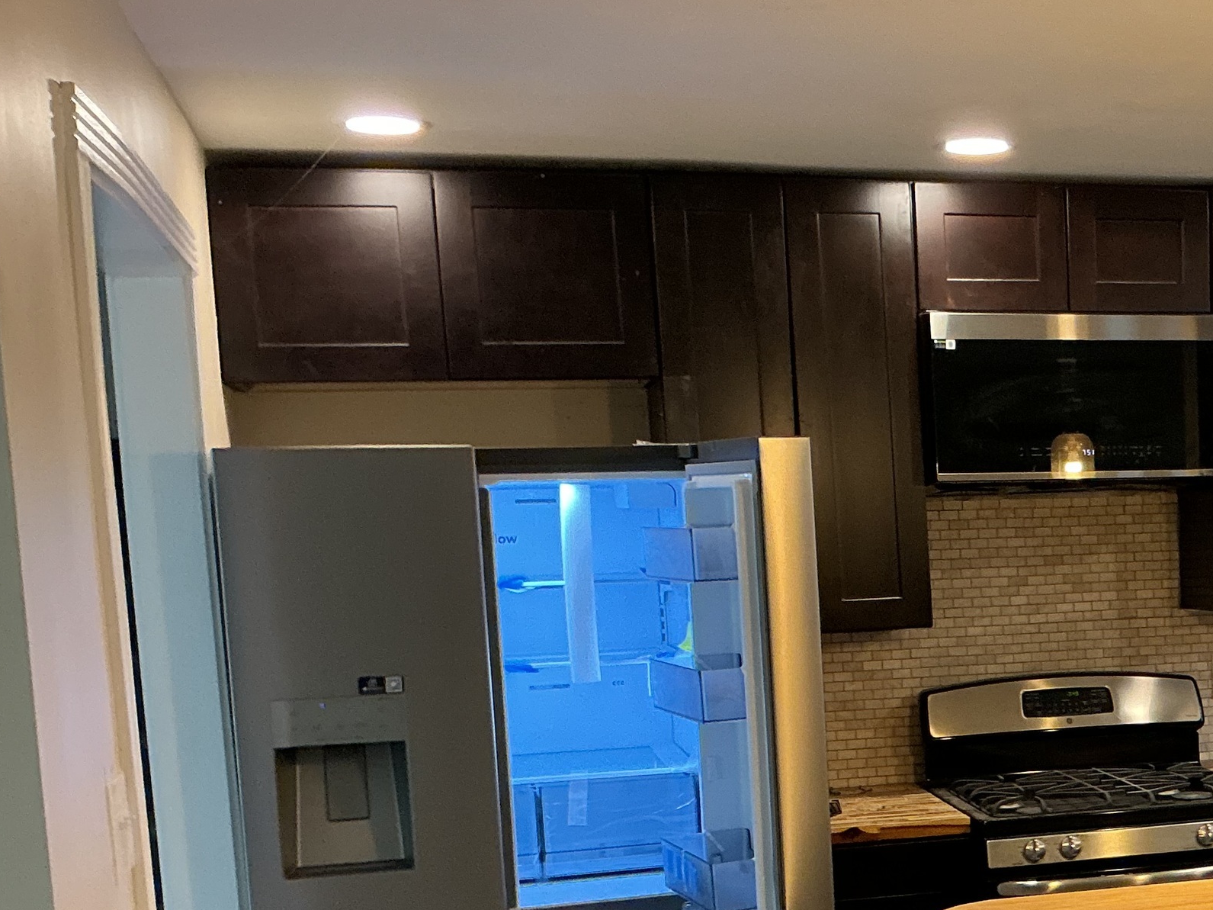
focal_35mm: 56
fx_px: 1962
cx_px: 1149
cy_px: 754
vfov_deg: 25.6
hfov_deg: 32.2
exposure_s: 1/60
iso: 160
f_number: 1.8
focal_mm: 3
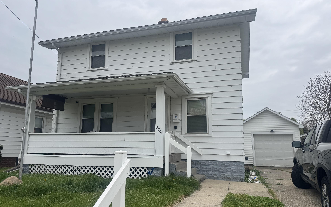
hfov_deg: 70.4
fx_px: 235
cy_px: 113
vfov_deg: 47.5
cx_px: 166
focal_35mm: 26
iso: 80
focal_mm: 6.76
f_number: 1.78
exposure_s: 1/1059
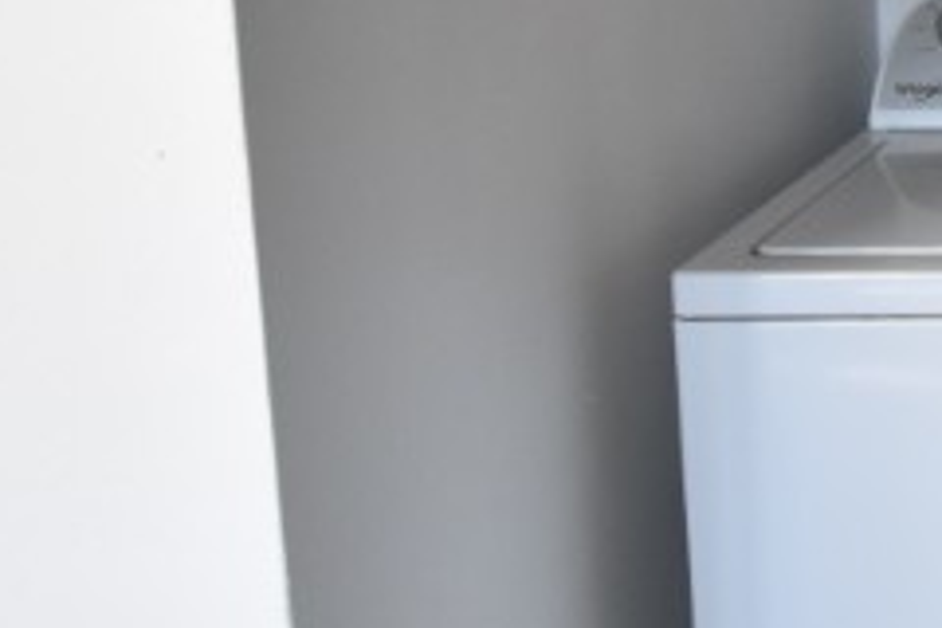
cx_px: 1546
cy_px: -43
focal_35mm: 72
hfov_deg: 21.6
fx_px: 1884
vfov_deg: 18.3
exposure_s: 1/45
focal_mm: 10
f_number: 3.5
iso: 800
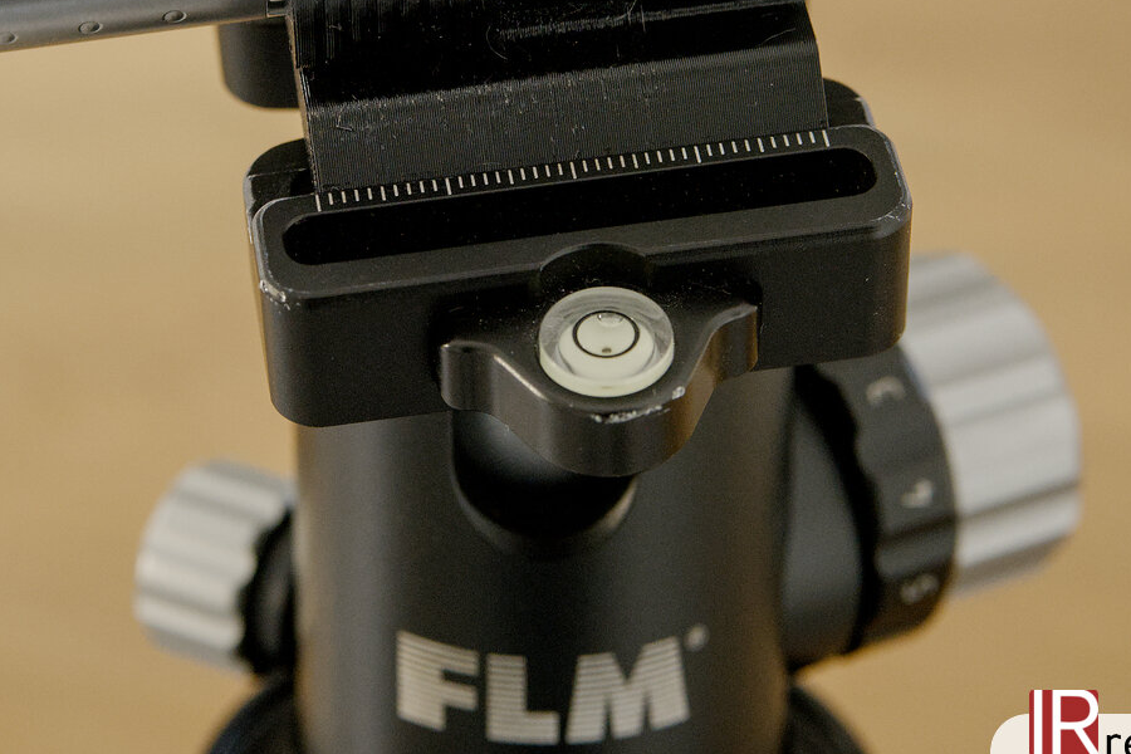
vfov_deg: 10.9
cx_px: 398
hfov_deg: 16.4
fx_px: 3927
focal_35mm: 125
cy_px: 137
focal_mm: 50
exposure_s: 1/13
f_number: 5.6
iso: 640
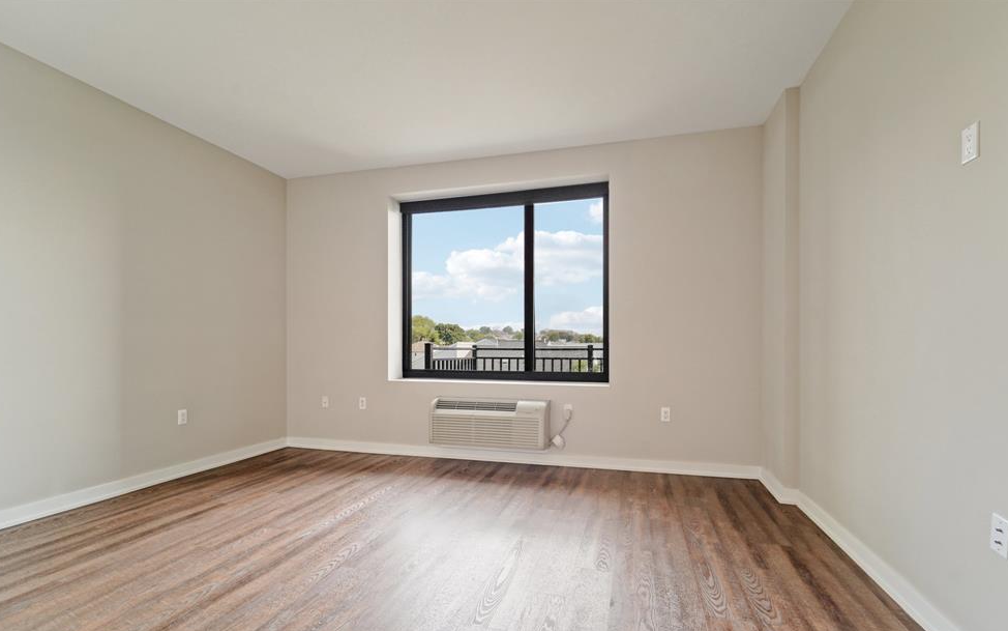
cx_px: 517
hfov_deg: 101.4
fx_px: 412
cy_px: 349
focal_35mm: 15
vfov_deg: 74.6
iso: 400
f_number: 8
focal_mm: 14
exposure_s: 1/13
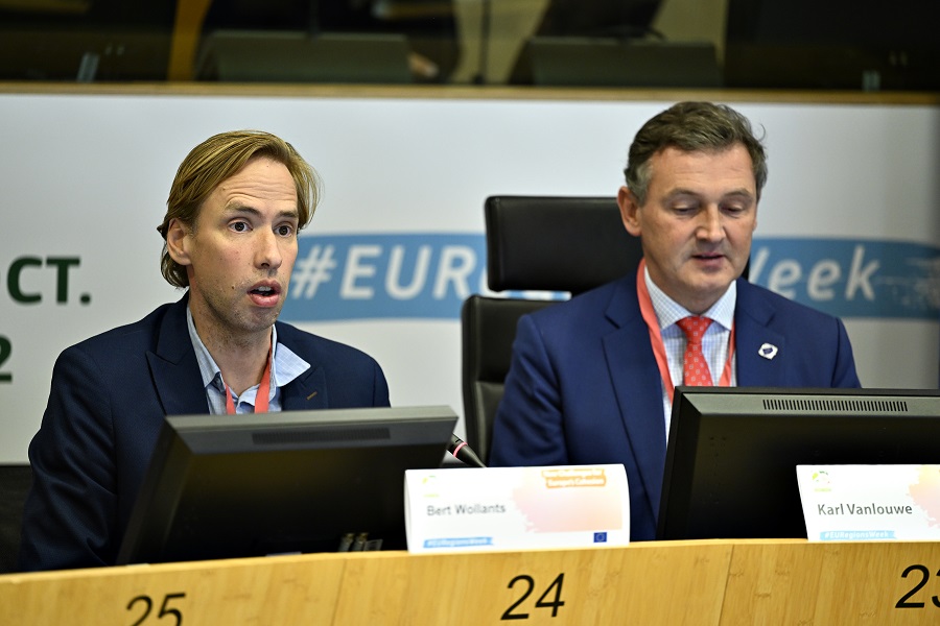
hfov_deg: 10.3
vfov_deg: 6.9
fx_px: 5222
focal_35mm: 200
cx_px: 470
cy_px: 313
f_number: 2.8
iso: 2000
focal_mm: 200
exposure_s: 1/320
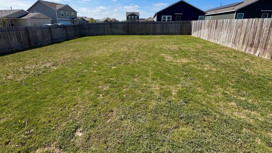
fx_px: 115
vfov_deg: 64.9
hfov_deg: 99.4
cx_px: 138
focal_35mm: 16
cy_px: 48
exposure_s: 1/1927
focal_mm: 2.22
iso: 50
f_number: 2.2
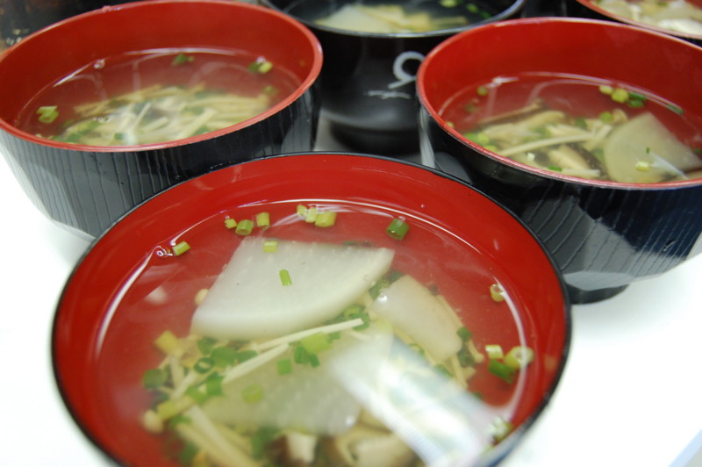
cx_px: 351
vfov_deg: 34.2
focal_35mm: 39
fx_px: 760
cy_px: 234
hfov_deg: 49.6
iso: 800
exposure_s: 1/30
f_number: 4.2
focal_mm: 26
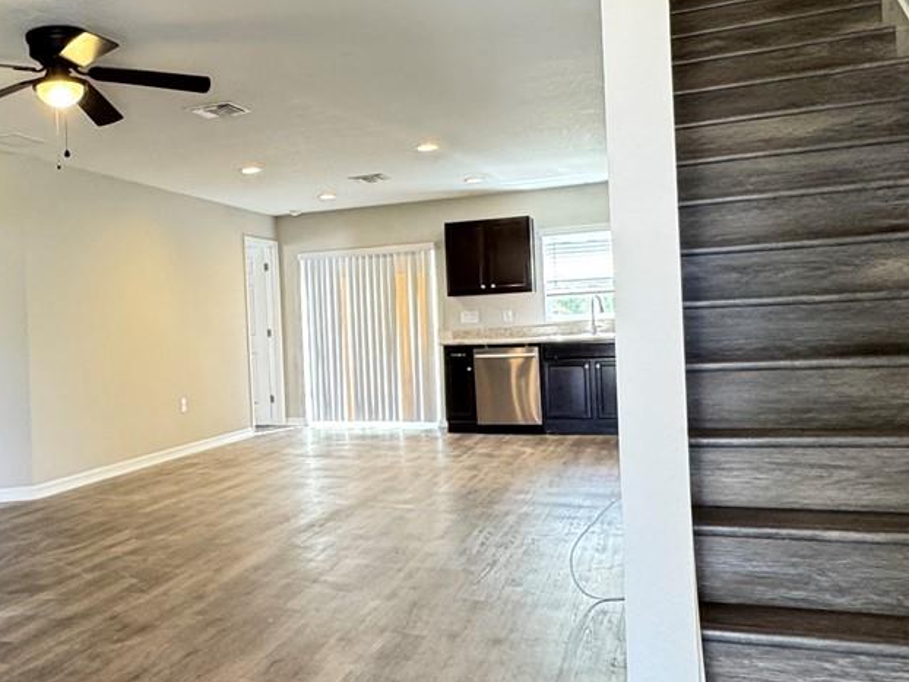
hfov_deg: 48.7
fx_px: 946
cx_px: 196
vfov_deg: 39.7
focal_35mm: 36
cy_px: 324
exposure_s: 1/60
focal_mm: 2.22
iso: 250
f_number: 2.2
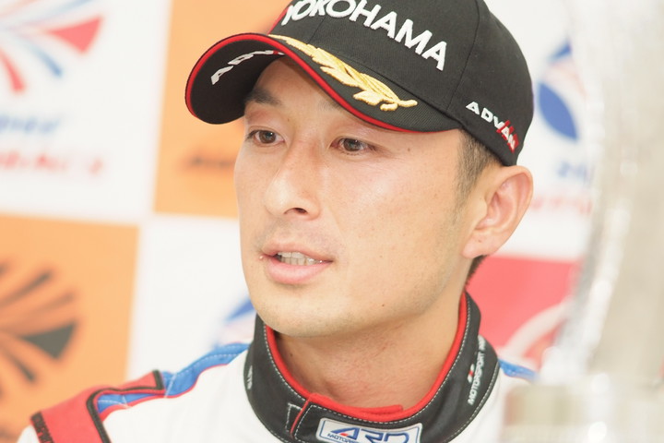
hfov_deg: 7.6
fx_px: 4980
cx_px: 332
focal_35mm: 270
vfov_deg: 5.1
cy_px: 222
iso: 800
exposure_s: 1/125
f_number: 2.8
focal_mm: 180
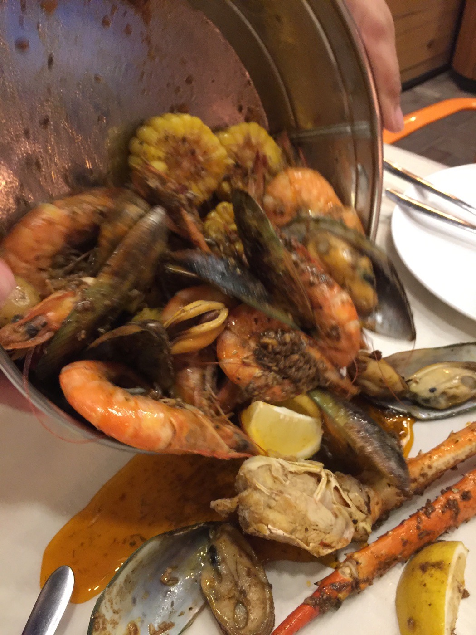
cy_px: 318
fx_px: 532
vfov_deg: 61.7
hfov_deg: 48.2
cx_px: 238
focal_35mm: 29
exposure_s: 1/10
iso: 125
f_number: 2.2
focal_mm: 4.15
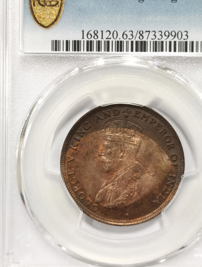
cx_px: 122
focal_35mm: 75
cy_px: 110
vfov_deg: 25.9
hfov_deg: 19.7
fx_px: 581
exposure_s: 1/100
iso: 160
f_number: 16
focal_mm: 5.56
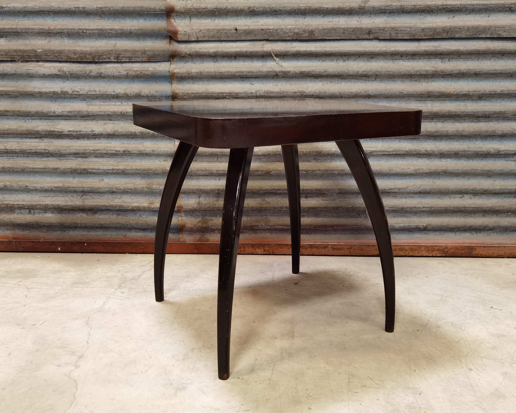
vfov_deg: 43.4
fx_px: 519
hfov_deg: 52.8
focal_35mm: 34
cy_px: 209
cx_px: 272
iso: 400
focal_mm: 6.71
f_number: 1.9
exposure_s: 1/33.3
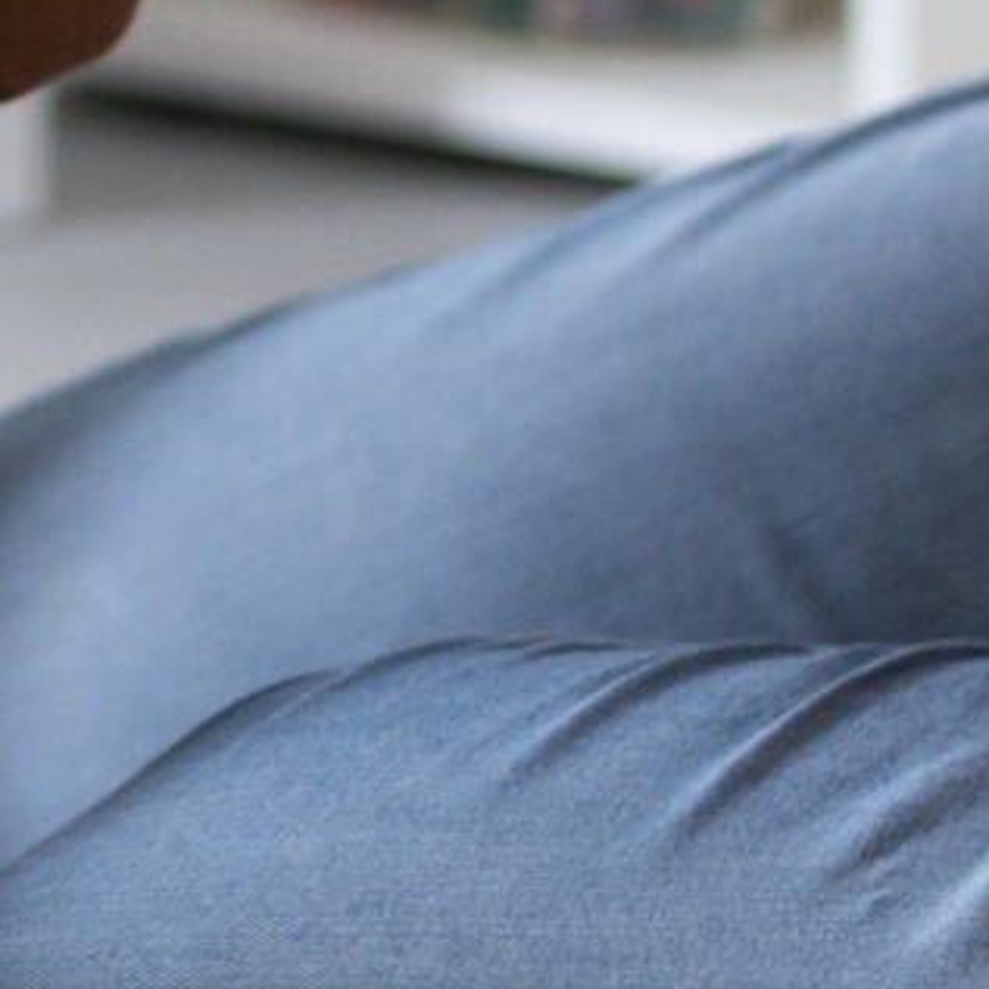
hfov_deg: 7.2
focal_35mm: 240
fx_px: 7758
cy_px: -638
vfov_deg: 7.1
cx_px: -499
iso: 400
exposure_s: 1/250
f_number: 1.8
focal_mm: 35
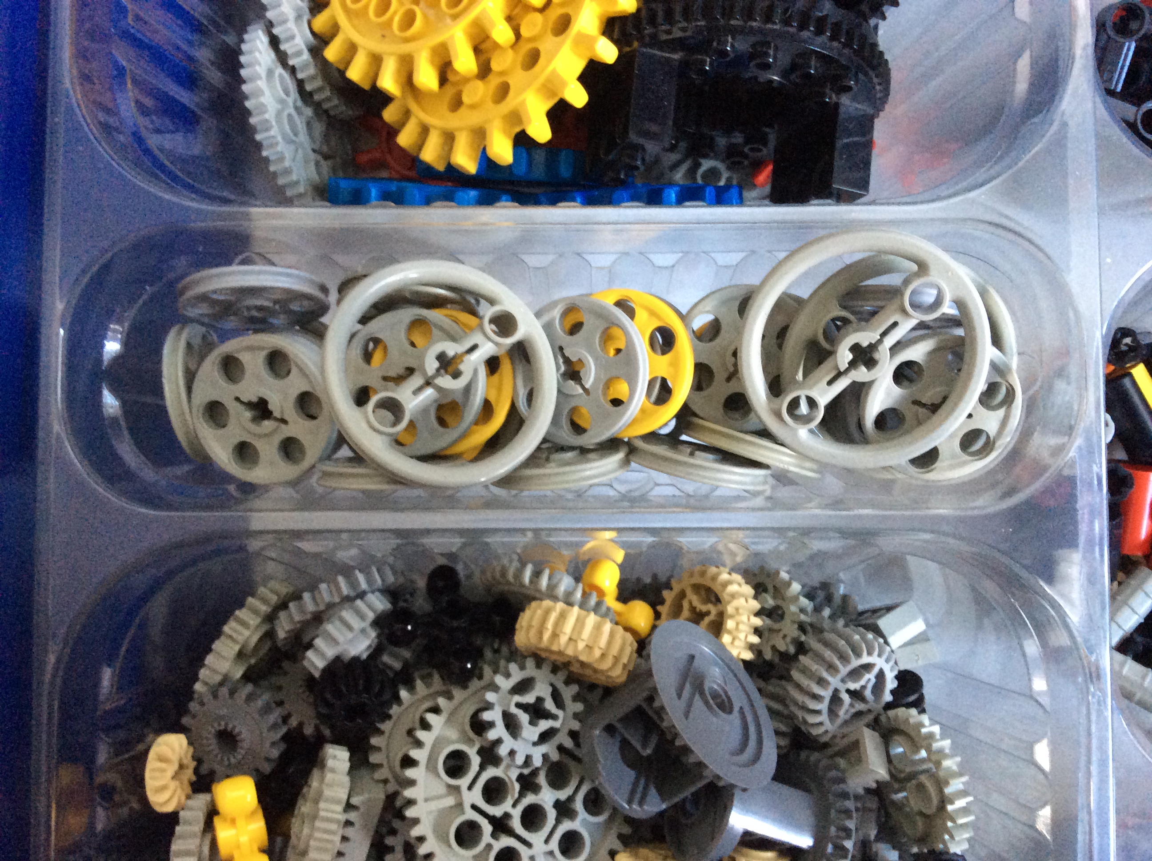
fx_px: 1097
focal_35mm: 33
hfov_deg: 55.4
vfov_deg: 42.8
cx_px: 576
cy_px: 430
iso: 250
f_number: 2.4
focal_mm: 3.3
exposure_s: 1/24
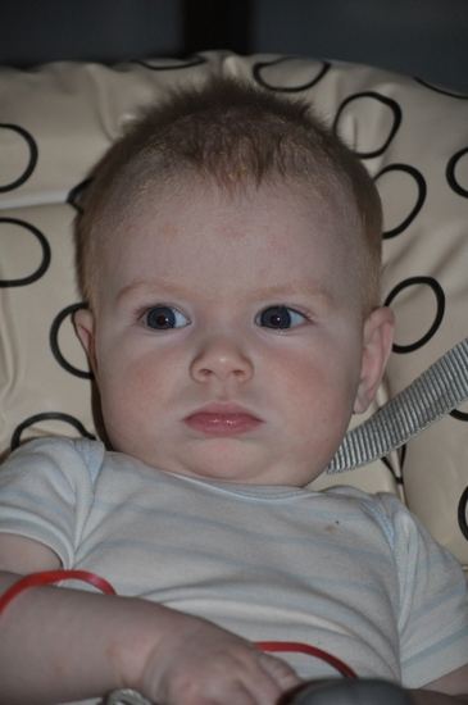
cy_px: 352
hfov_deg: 11.1
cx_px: 234
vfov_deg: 16.7
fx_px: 2406
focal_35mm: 123
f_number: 4.2
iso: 800
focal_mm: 82
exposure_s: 1/30
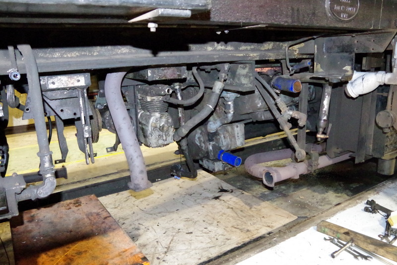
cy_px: 132
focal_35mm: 27
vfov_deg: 48.0
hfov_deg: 67.4
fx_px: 298
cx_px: 198
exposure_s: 1/60
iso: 12800
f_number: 8
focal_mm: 18
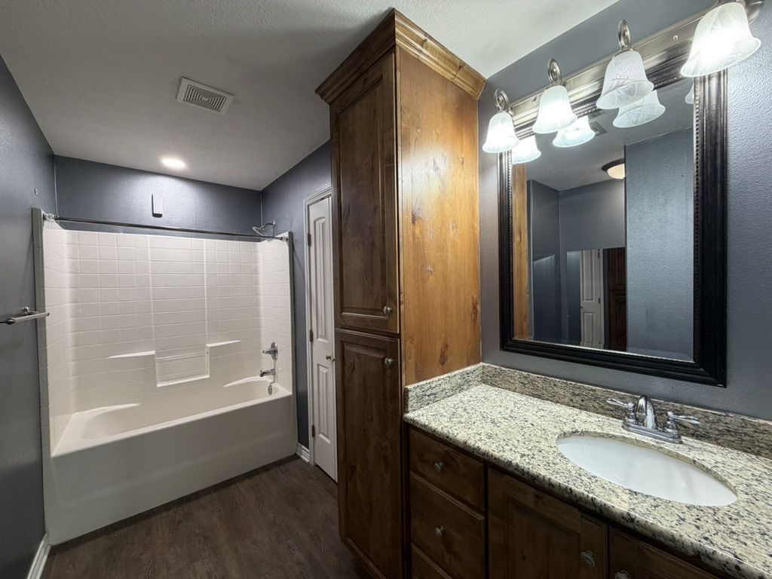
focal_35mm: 14
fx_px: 312
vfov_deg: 85.7
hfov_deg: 102.1
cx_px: 386
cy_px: 290
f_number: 2.2
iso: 160
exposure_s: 1/60
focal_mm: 2.22
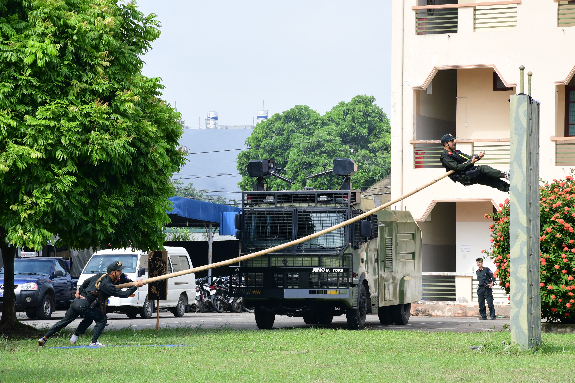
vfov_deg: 9.1
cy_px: 192
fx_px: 2396
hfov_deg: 13.7
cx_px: 288
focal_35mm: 150
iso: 320
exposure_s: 1/200
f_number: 13
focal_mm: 100
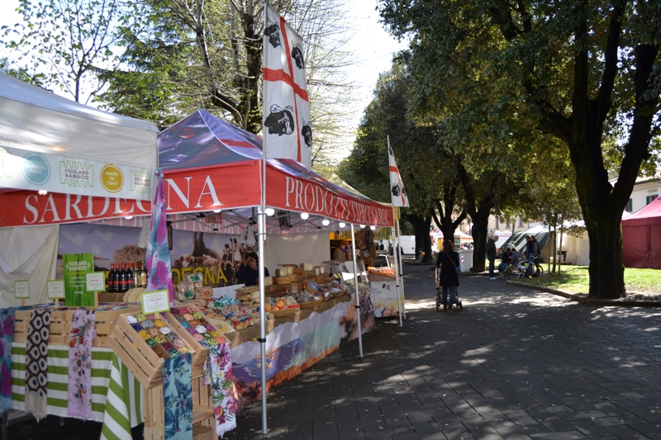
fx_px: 496
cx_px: 330
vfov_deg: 47.9
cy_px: 220
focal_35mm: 27
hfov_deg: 67.4
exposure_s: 1/200
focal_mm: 18
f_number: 4
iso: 100
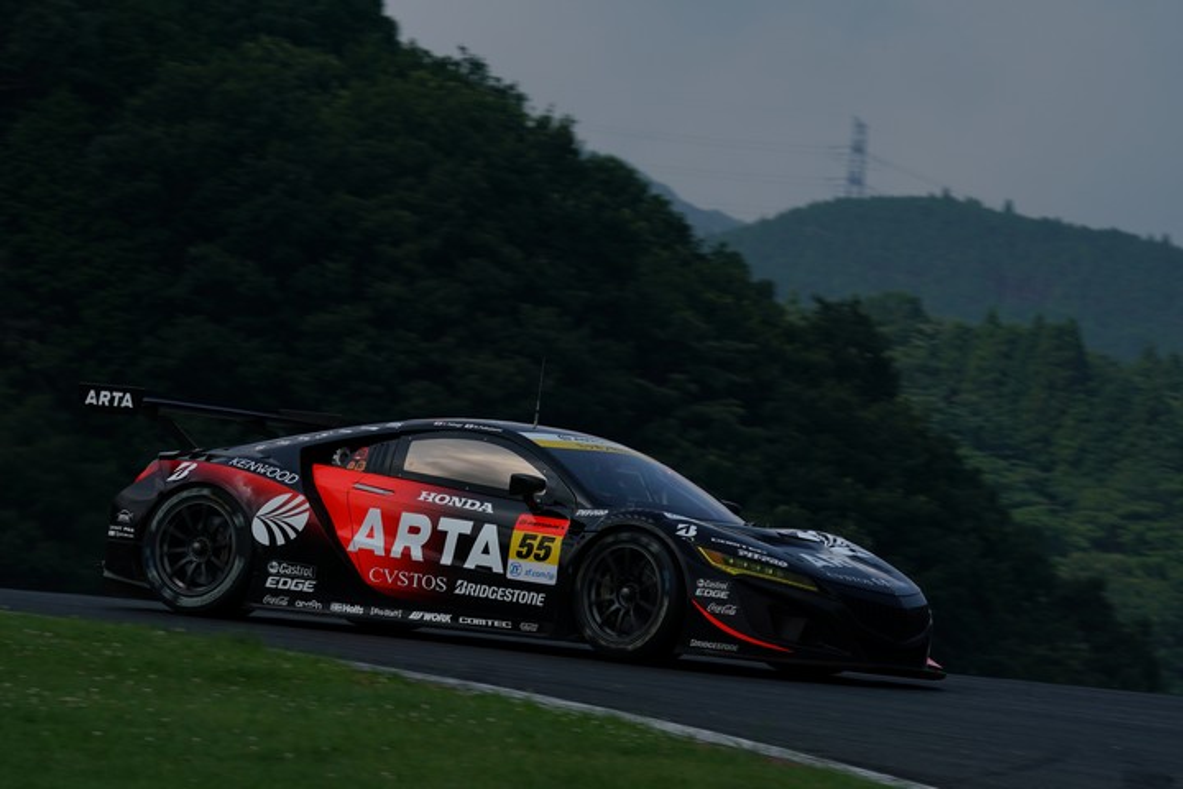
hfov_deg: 9.4
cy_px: 394
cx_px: 592
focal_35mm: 220
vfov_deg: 6.2
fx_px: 7229
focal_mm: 220
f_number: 14
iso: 200
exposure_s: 1/400
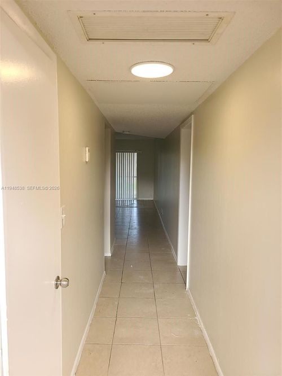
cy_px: 188
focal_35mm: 26
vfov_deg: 67.3
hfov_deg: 53.1
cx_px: 141
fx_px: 282
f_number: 1.8
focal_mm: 5.4
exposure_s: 1/120
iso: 64
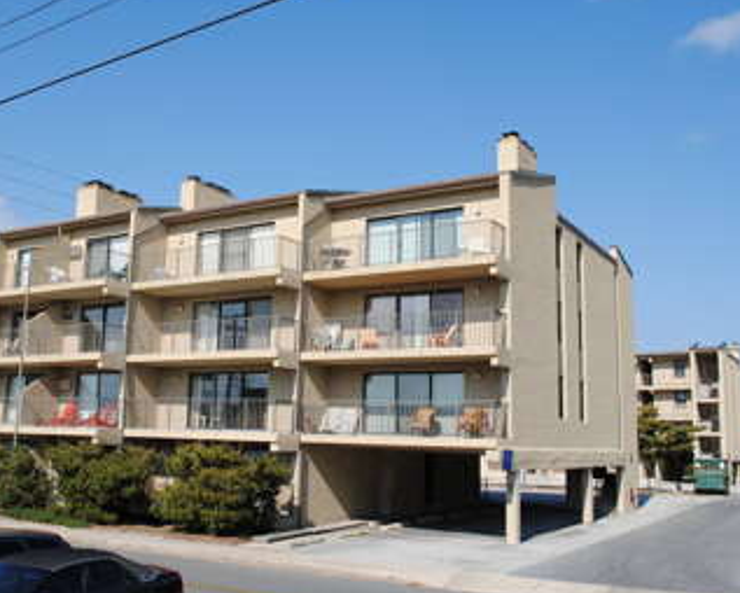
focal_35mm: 39
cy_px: 295
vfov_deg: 38.3
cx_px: 293
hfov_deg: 46.5
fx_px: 855
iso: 100
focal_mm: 22
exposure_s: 1/320
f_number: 9
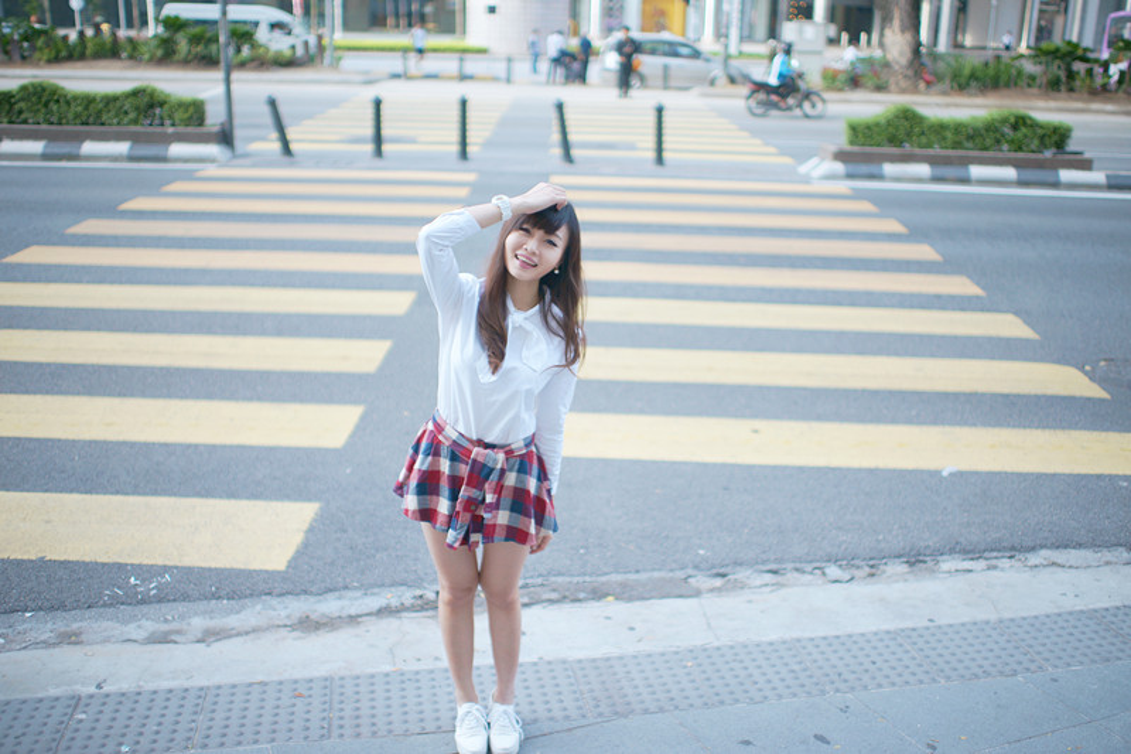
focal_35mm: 35
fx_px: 1099
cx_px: 566
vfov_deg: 37.8
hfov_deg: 54.4
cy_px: 377
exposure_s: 1/800
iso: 100
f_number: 1.4
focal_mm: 35
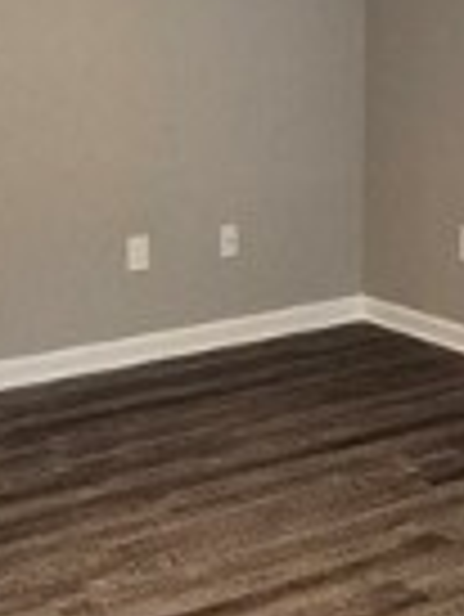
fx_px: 1303
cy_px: 162
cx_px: 185
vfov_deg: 26.3
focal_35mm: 73
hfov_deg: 20.2
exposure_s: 1/60
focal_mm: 1.74
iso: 400
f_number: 2.2
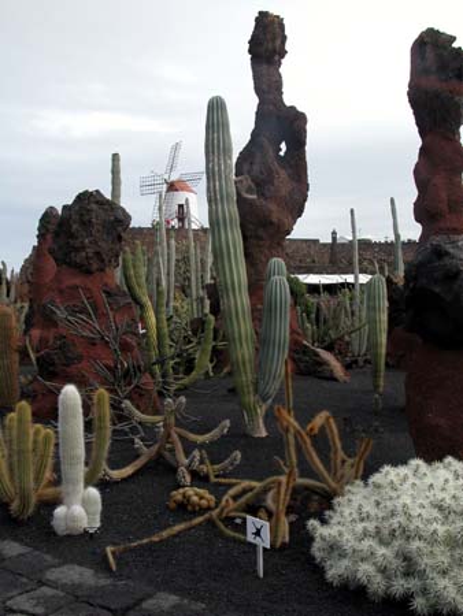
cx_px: 232
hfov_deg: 41.8
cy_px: 308
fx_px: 606
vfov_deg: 53.9
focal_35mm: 34
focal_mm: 8.9
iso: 100
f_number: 5.6
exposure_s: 1/360
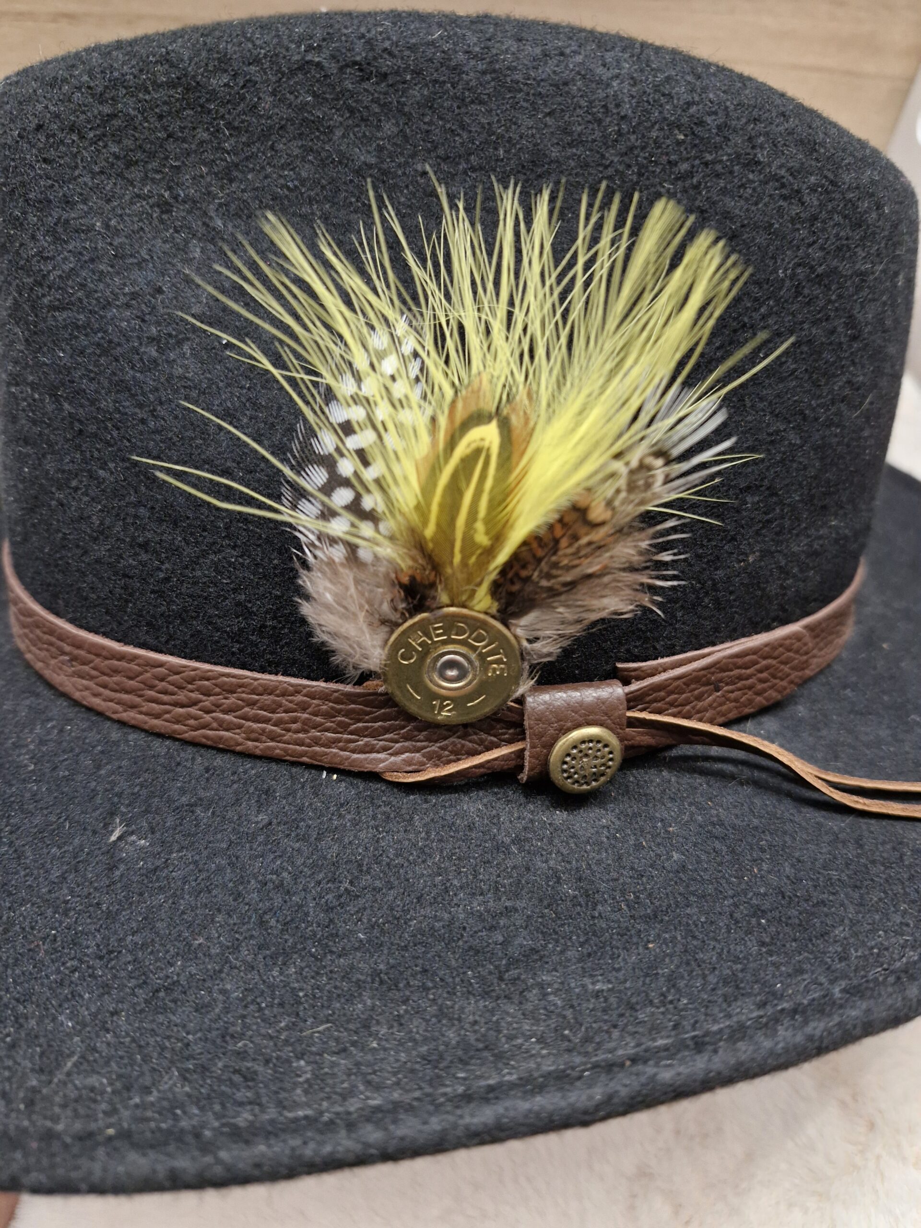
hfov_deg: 58.9
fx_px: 816
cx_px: 460
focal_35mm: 23
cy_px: 614
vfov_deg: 73.9
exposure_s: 1/50
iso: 640
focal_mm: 5.54
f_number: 1.8
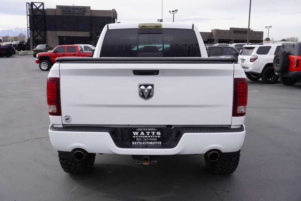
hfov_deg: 51.3
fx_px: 314
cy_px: 100
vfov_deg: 35.5
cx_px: 150
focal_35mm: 38
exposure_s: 1/125
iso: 100
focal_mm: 25
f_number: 9
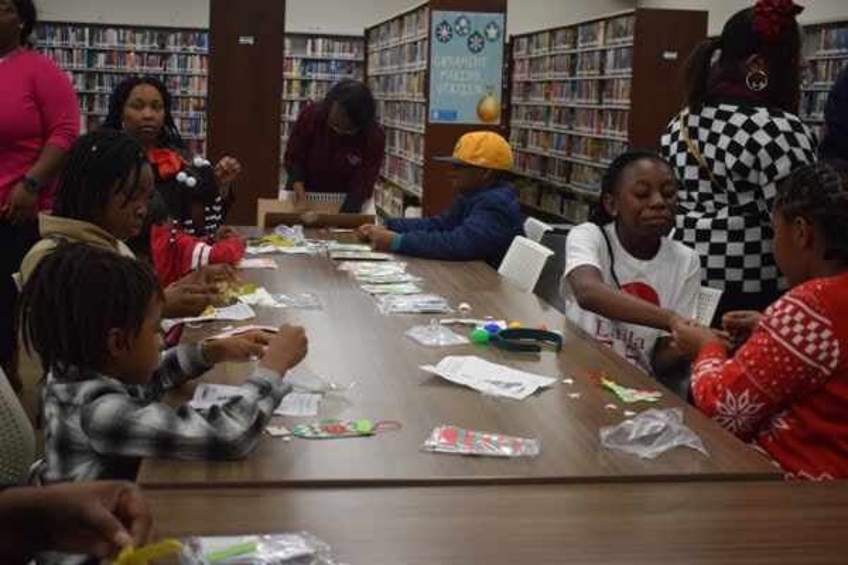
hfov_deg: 42.3
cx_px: 424
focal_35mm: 46
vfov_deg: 28.9
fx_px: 1095
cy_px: 282
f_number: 4.2
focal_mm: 31
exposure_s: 1/60
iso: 720
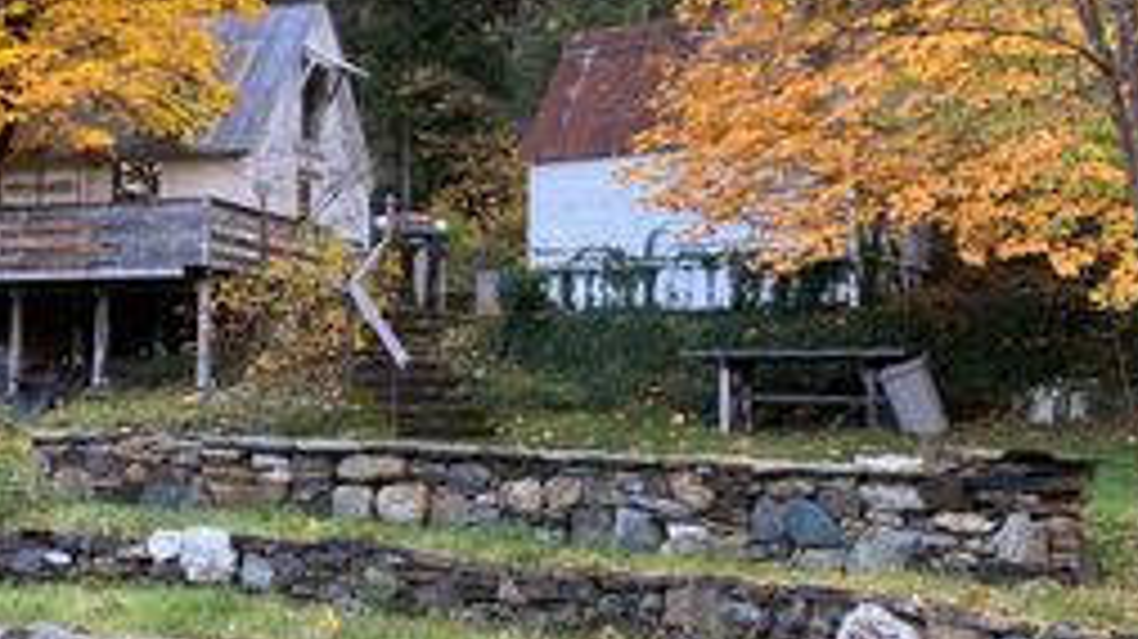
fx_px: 1689
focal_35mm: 56
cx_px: 243
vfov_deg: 21.4
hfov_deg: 36.1
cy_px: 241
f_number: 1.8
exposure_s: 1/122
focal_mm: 4.25
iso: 64
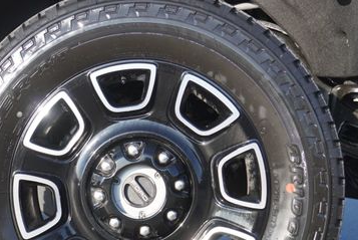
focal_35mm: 86
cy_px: 182
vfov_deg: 15.9
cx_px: 109
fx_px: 856
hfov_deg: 23.5
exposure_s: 1/160
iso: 100
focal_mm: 32
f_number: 5
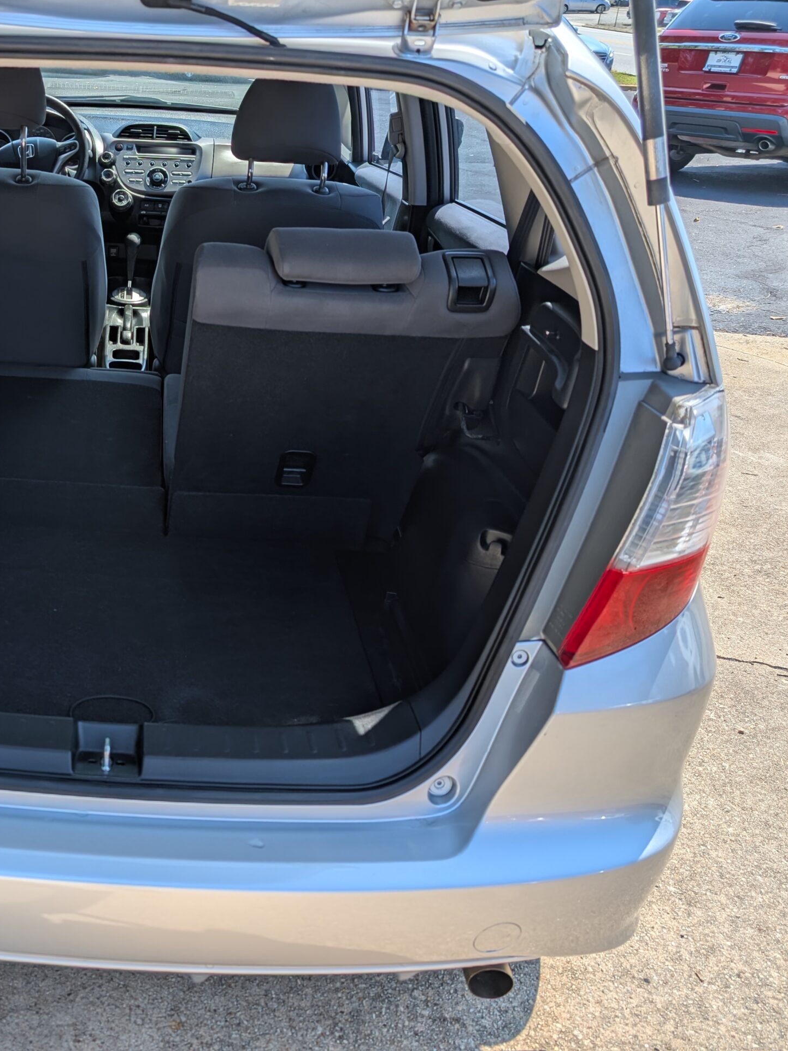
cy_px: 525
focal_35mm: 32
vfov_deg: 56.8
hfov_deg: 41.0
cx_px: 91
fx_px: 971
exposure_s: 1/638
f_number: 1.68
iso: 22
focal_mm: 6.9
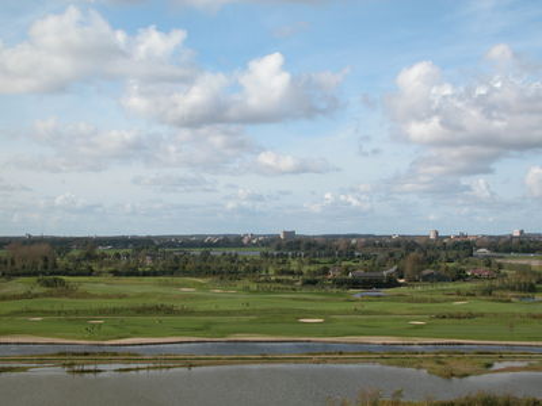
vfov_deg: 27.5
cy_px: 203
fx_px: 830
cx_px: 271
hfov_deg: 36.2
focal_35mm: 53
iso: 100
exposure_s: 1/389
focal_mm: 13.7
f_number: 6.2
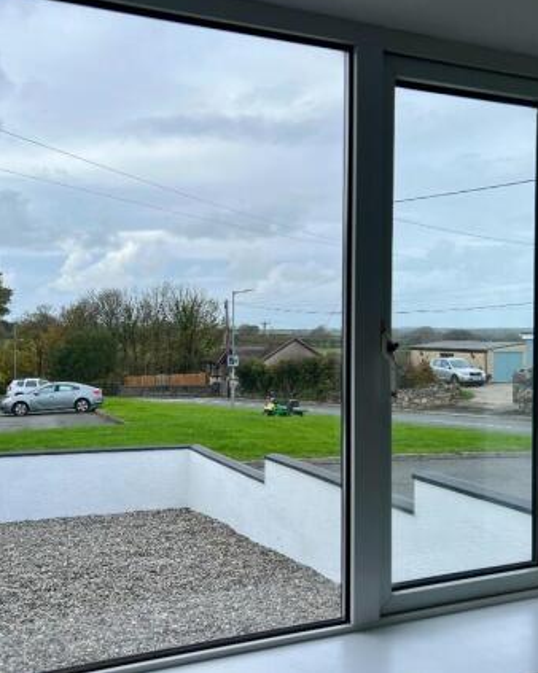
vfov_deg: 51.5
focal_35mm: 35
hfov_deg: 42.1
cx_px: 232
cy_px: 330
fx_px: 697
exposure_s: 1/2123
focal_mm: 5.7
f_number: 1.5
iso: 50
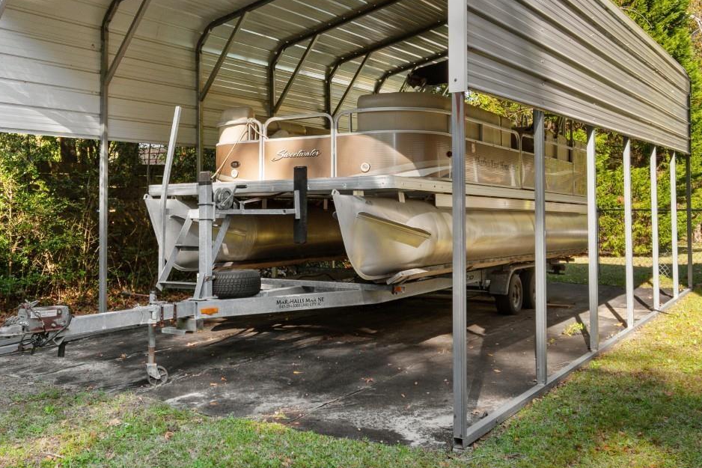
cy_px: 174
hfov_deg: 50.5
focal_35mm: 38
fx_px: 741
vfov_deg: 34.8
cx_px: 301
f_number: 5.3
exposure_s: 1/100
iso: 100
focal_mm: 15
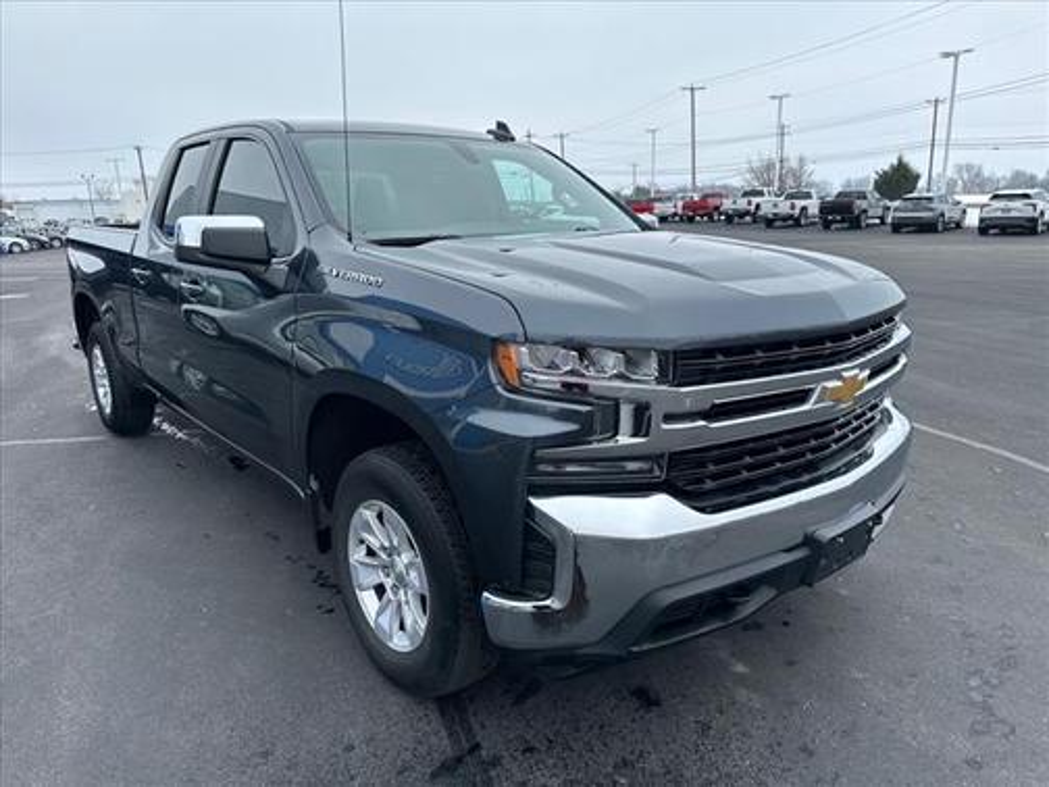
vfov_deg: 56.8
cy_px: 394
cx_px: 524
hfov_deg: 71.6
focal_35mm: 24
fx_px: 727
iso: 80
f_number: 1.78
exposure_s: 1/1495
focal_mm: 6.86
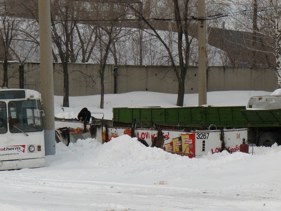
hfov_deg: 11.6
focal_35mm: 171
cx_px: 140
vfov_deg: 8.7
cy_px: 106
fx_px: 1388
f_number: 6.3
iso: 100
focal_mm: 28.6
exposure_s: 1/400
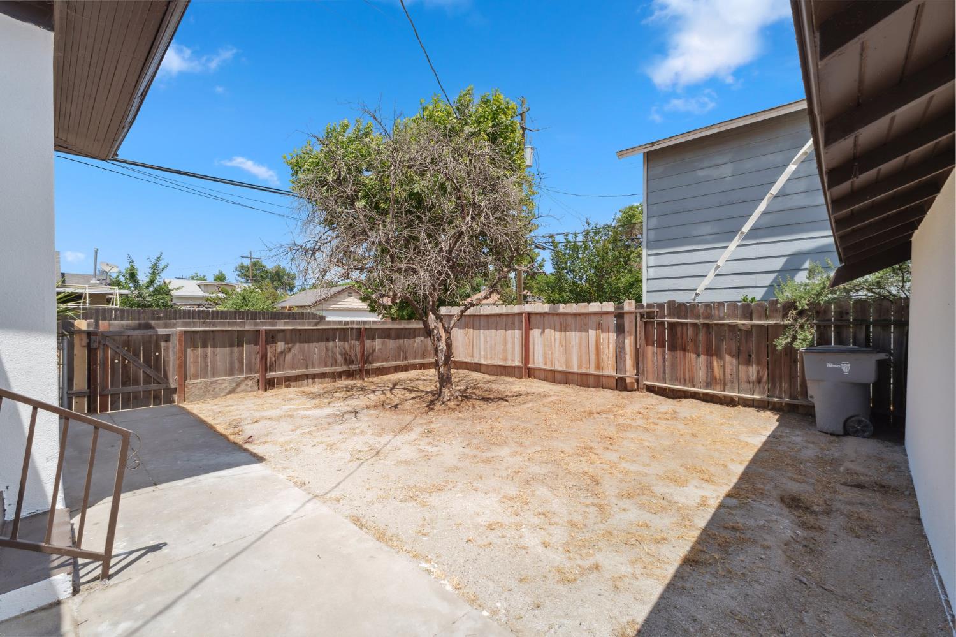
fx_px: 398
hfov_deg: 100.4
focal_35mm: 15
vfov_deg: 77.3
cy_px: 318
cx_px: 478
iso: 100
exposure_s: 1/400
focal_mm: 10
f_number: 8
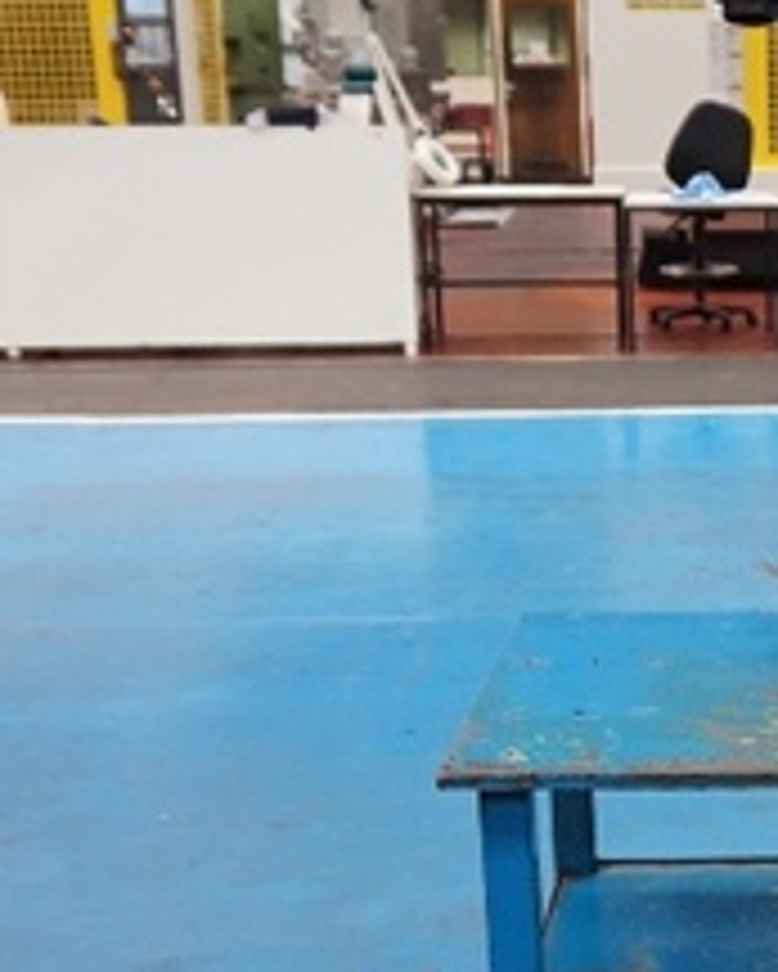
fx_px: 2157
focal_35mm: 75
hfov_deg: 19.4
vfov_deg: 24.8
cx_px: 899
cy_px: 832
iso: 1250
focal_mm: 16
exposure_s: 1/160
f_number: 4
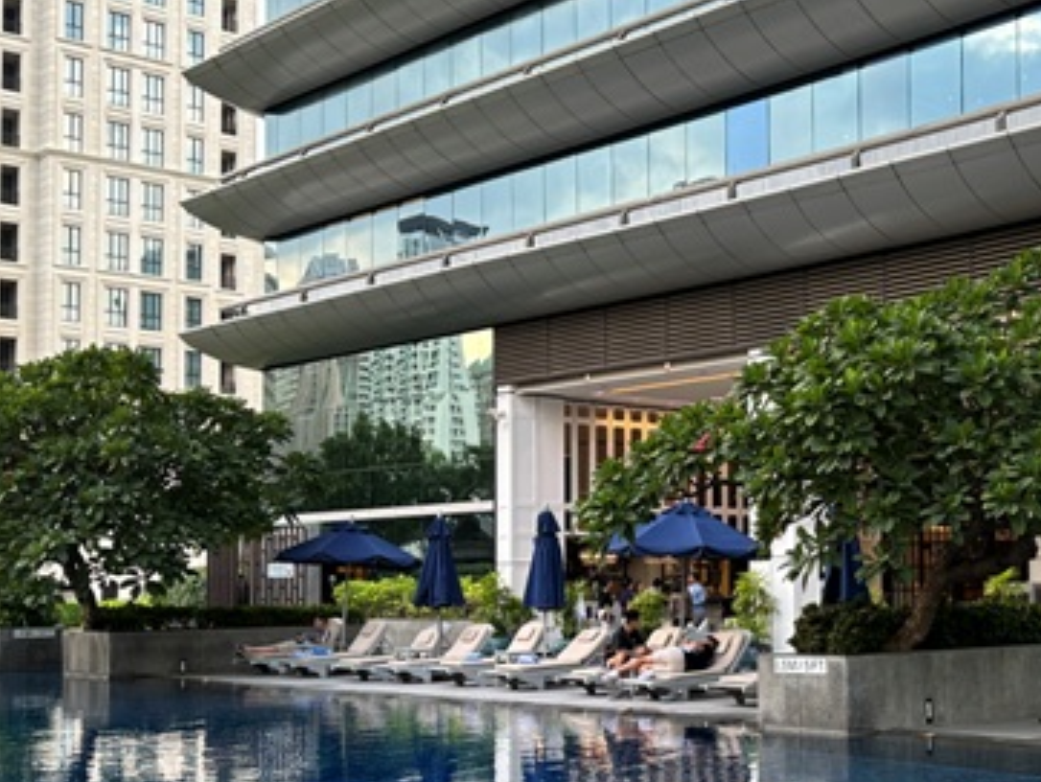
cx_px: 871
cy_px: 486
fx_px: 1595
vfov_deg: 27.5
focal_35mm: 53
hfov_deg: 34.7
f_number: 1.78
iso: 80
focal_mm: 6.86
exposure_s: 1/121
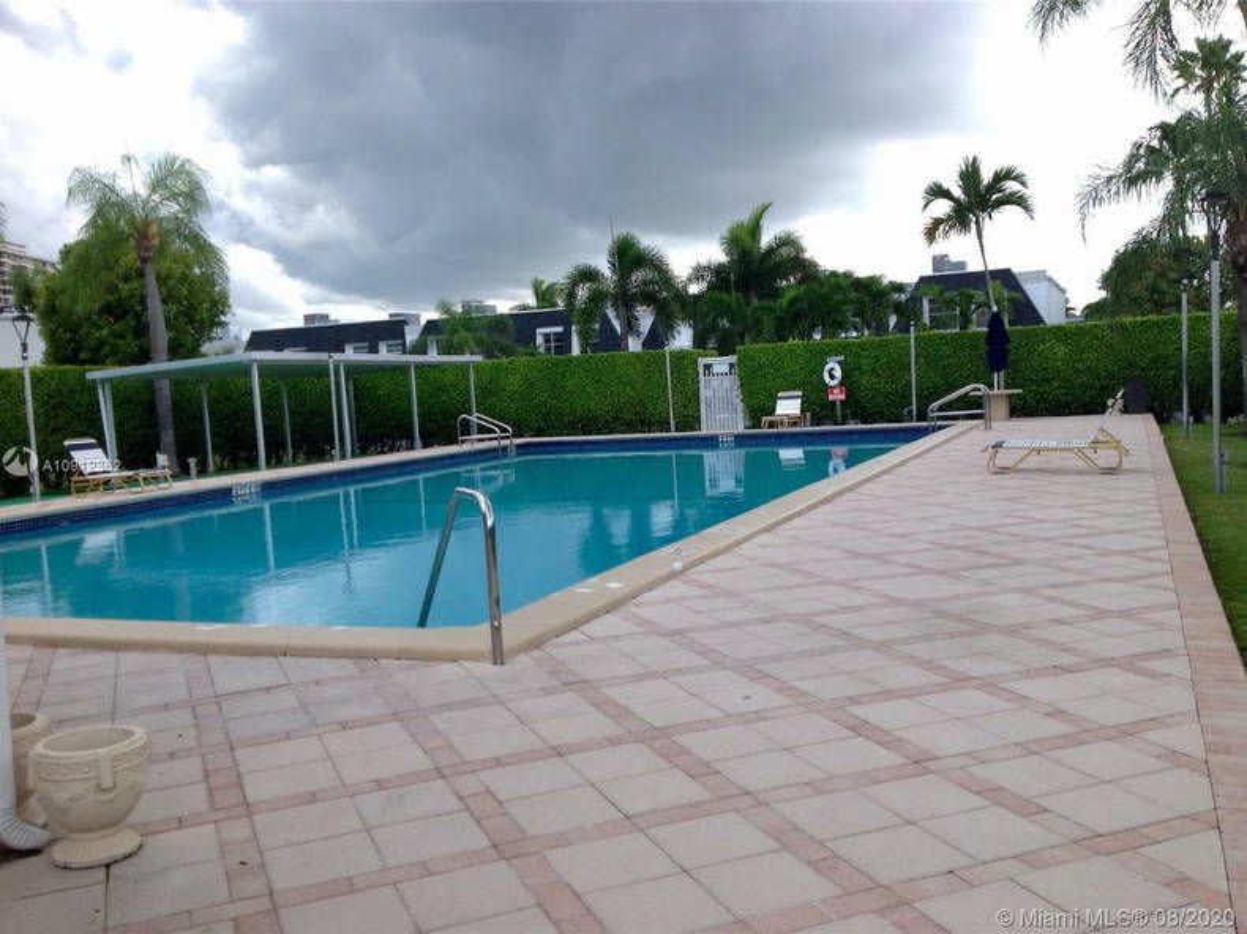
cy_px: 467
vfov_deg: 40.7
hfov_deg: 52.6
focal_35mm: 35
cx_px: 624
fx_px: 1260
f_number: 2.4
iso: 50
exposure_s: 1/570
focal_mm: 4.28
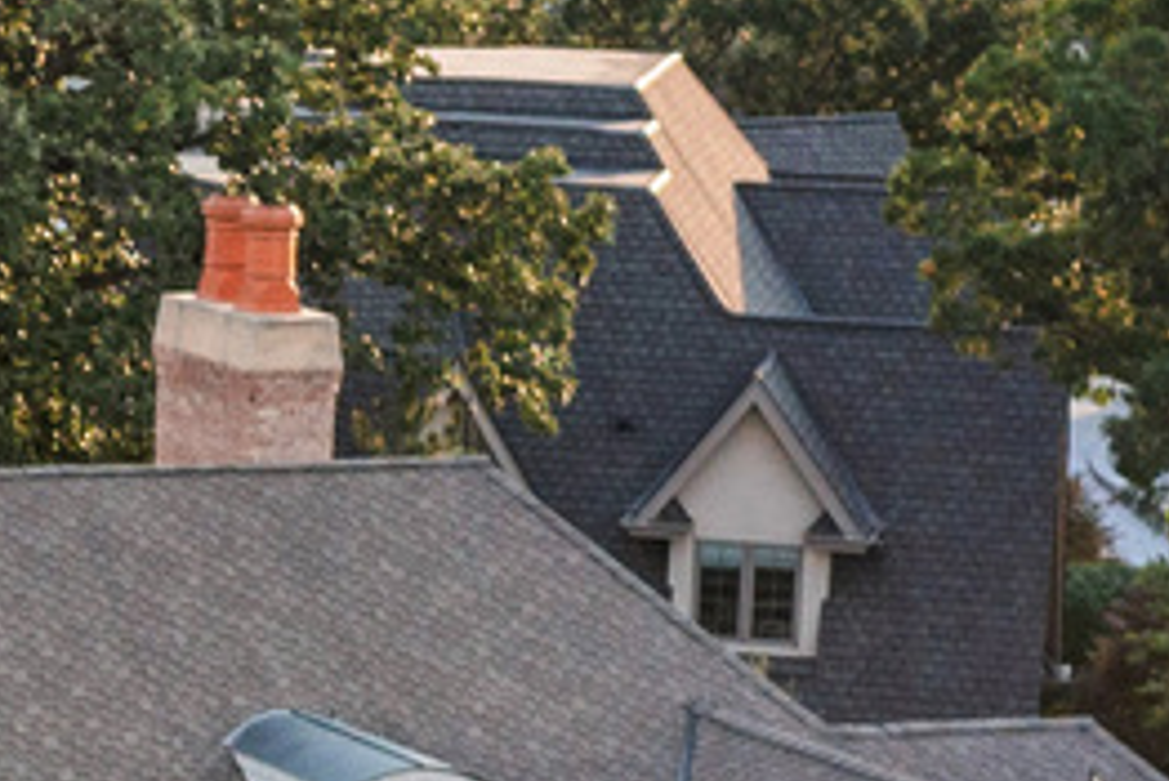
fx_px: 5621
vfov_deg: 7.7
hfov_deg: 11.1
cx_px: -939
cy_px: 1477
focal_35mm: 173
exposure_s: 1/320
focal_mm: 10.26
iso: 100
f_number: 3.5
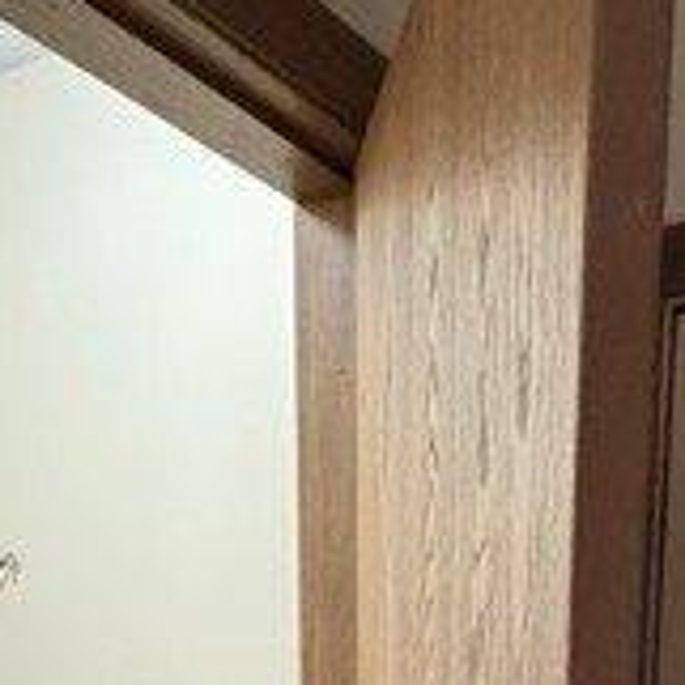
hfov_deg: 28.8
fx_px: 1321
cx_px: 472
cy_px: 1217
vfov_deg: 20.7
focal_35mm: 59
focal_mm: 2.22
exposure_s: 1/60
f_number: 2.2
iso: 800
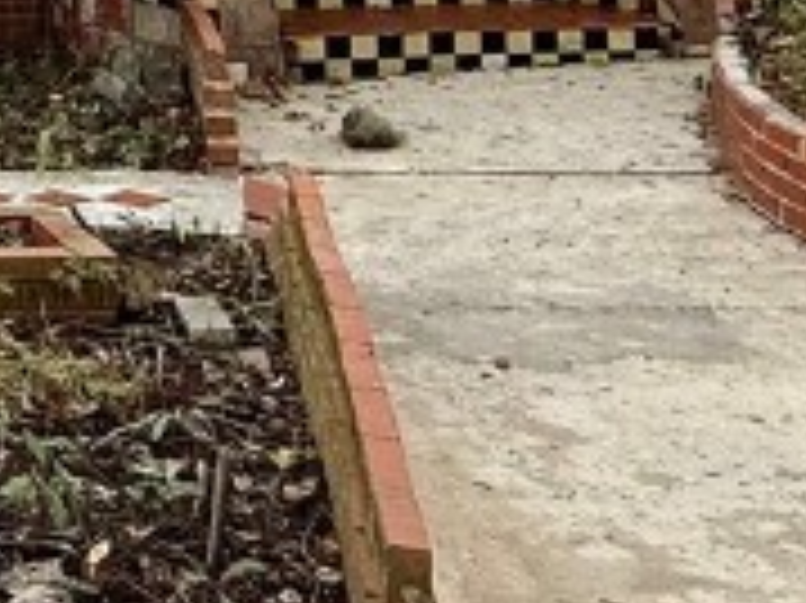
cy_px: -320
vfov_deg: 16.6
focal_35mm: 80
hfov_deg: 19.2
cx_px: -599
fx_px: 1861
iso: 64
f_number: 2.2
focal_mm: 2.22
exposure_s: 1/228
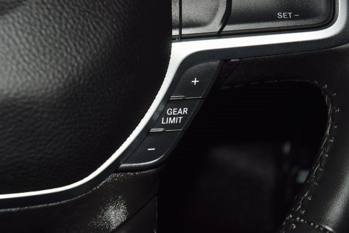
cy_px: 116
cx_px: 174
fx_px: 1018
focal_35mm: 105
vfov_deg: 13.0
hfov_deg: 19.5
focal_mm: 70
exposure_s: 1/125
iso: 100
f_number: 8
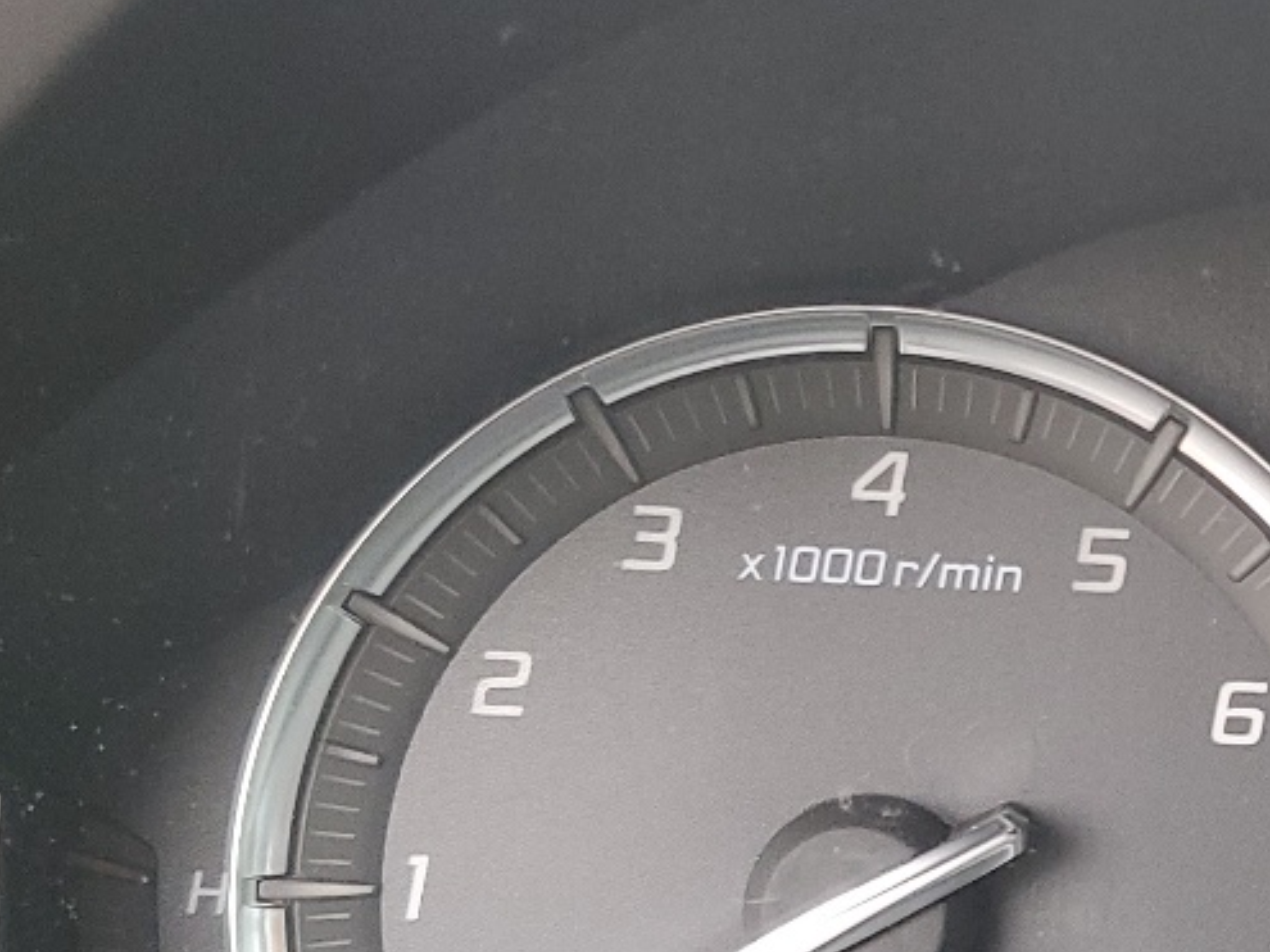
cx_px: 1411
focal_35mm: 84
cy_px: 775
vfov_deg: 17.4
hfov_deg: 22.0
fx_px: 3081
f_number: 1.5
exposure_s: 1/60.2
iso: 108
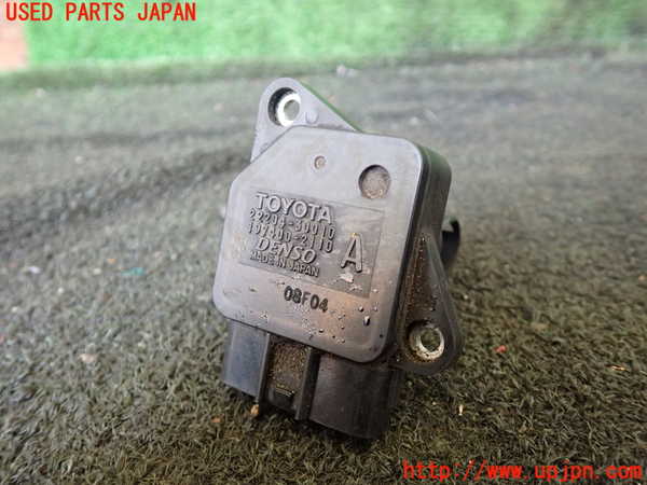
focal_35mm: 30
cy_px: 242
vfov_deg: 46.8
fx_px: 561
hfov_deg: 60.0
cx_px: 324
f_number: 2.3
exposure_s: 1/30
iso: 320
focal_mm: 5.4
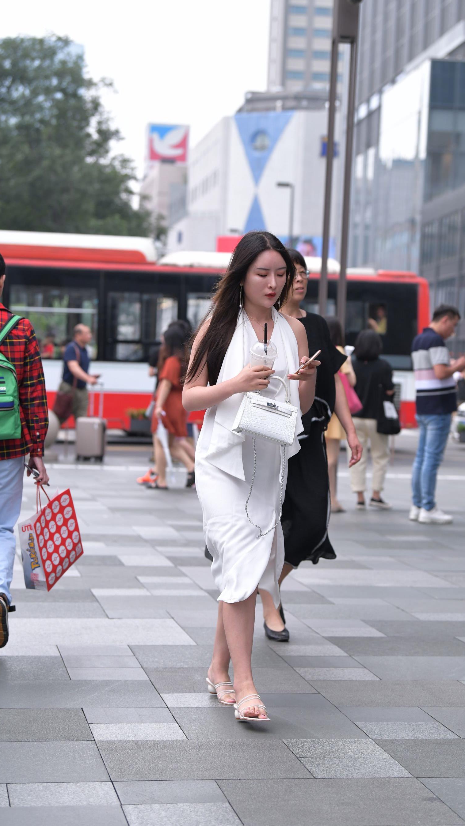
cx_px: 260
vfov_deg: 23.4
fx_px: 1995
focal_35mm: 91
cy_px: 417
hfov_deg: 13.3
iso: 1000
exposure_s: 1/640
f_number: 4
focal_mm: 86
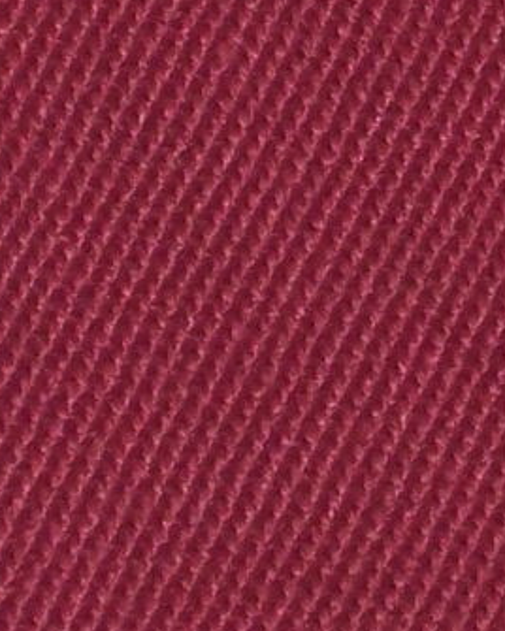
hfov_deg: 2.3
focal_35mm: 685
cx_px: 786
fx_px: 12798
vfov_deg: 2.8
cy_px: -232
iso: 80
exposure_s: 1/100
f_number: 4.6
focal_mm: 16.8
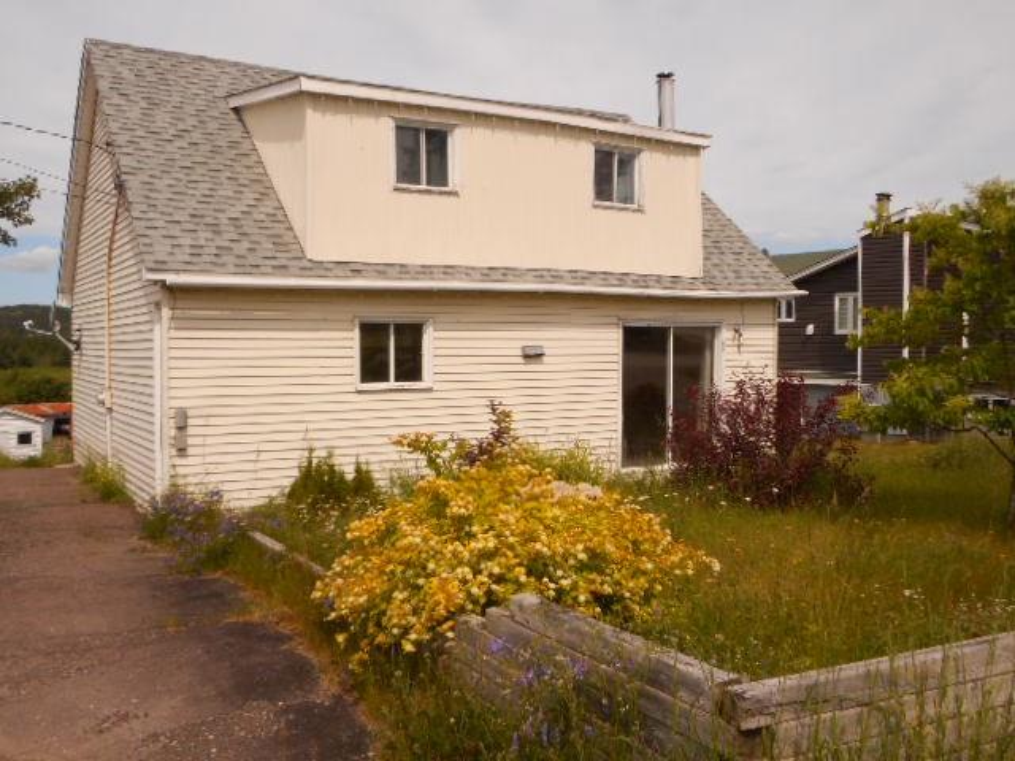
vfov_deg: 41.8
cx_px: 508
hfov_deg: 54.0
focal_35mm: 34
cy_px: 380
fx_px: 997
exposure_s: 1/800
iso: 80
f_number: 4.2
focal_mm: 6
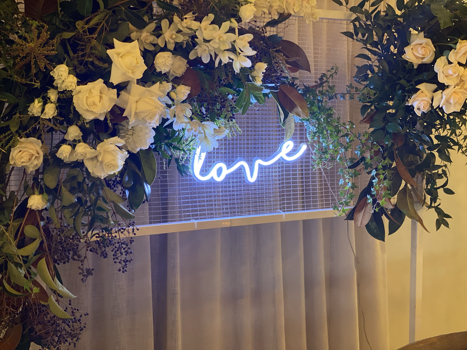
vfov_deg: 28.0
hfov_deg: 36.8
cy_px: 175
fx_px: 702
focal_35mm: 52
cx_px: 234
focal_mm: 6
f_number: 2
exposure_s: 1/50
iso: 125
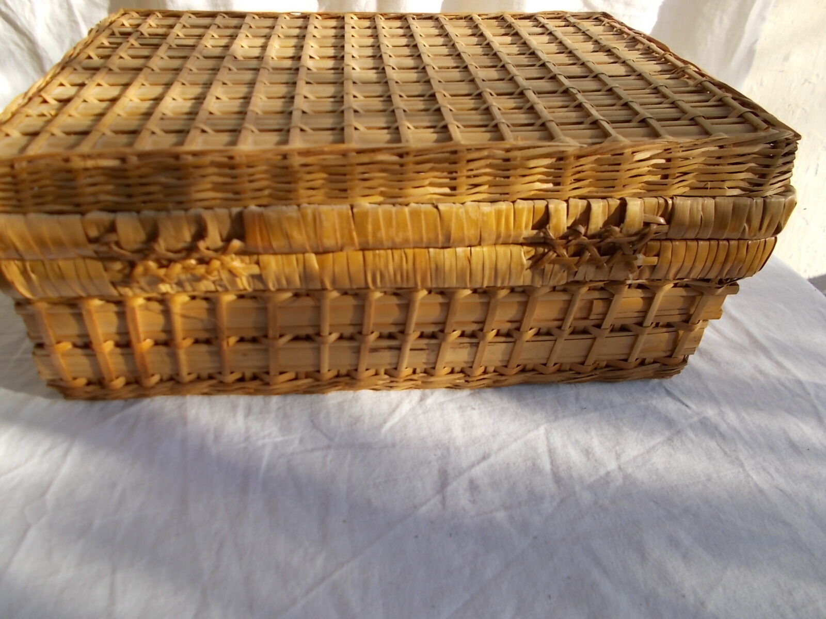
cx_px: 413
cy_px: 310
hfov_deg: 67.3
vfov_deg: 53.1
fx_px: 620
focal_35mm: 26
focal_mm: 4.6
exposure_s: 1/250
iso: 80
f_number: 3.2
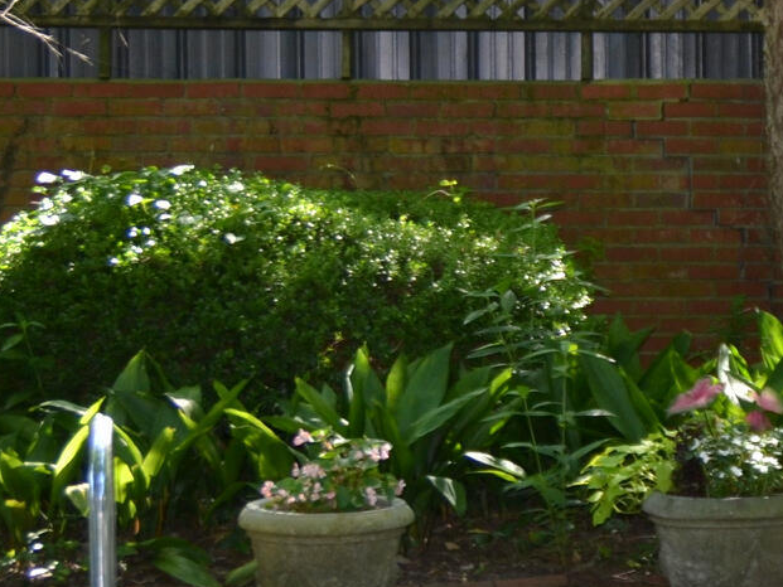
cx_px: 841
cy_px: 208
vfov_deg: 11.1
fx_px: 3027
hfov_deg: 14.4
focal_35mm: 134
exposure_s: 1/125
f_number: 4
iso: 140
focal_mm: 25
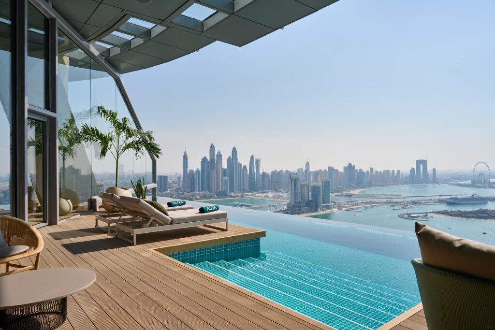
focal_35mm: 24
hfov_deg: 73.7
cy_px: 165
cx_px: 248
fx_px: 330
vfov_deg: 53.1
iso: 100
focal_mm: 24
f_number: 14
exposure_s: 1/250
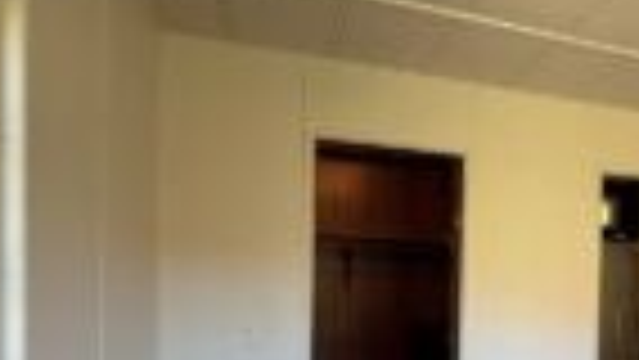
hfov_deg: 39.6
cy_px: 320
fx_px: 729
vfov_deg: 26.9
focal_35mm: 43
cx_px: 684
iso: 320
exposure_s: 1/121
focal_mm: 2.22
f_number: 2.2
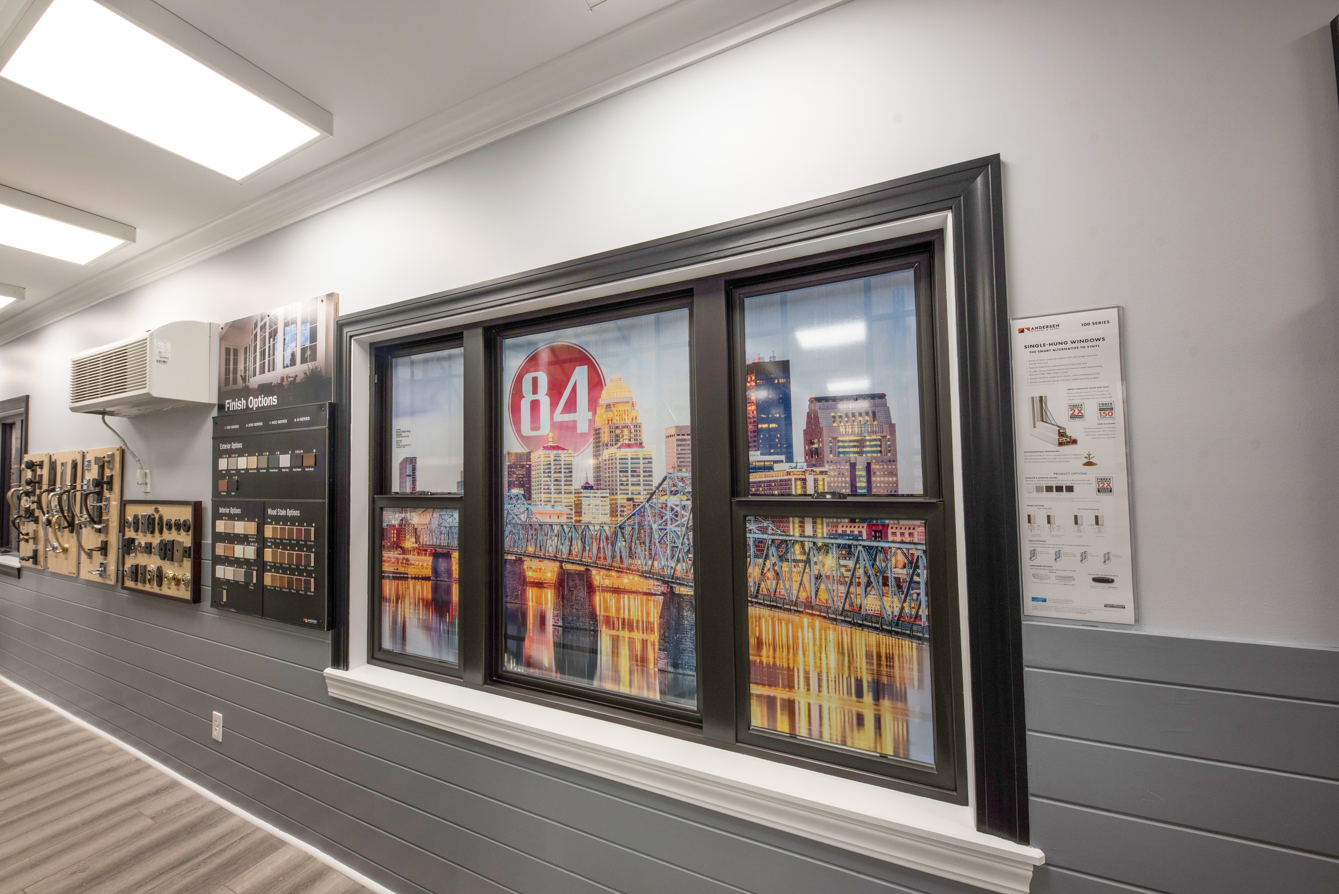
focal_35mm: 12
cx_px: 670
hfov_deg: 112.6
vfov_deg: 90.1
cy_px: 447
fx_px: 446
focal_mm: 12
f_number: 9
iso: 500
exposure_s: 1/40
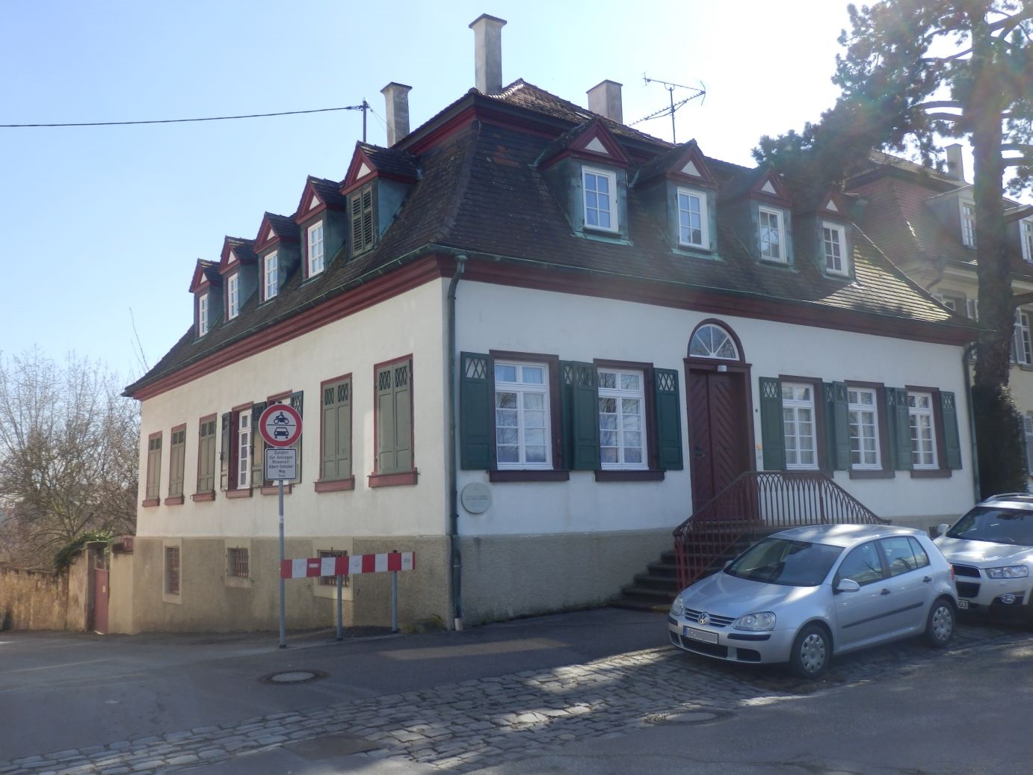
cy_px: 388
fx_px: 895
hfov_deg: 60.0
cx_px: 516
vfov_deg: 46.8
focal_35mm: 30
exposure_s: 1/500
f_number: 3.3
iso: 80
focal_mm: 5.5
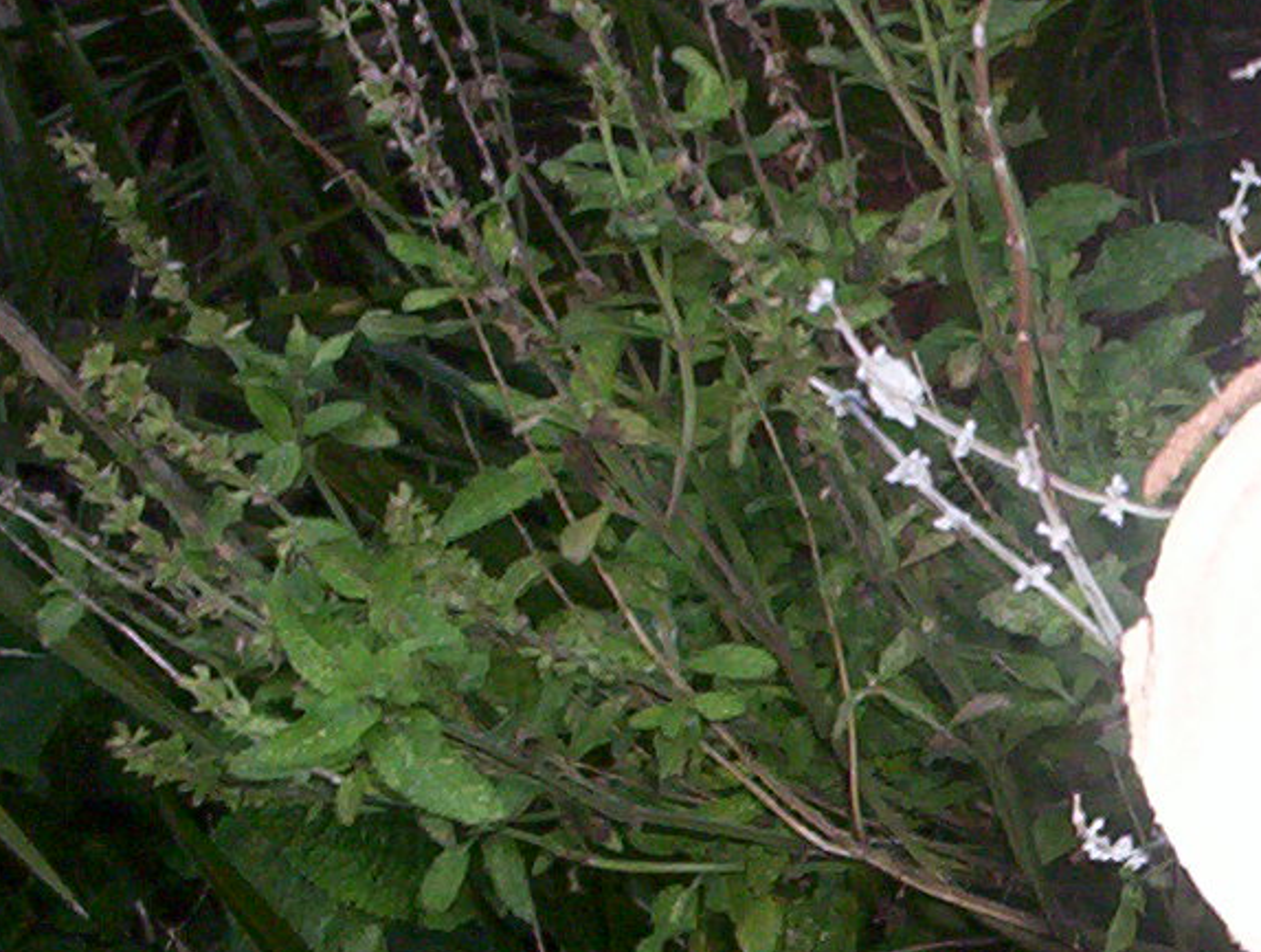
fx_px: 3942
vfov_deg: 13.6
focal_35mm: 108
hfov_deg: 17.0
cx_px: 1692
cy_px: 950
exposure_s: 1/60
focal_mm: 4.99
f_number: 4.5
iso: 140
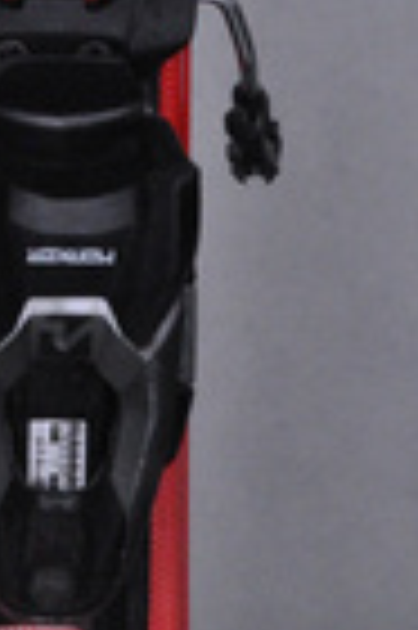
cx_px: -218
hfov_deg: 3.5
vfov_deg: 5.3
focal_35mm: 385
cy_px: -374
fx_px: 6722
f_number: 9.5
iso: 3200
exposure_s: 1/125
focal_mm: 80
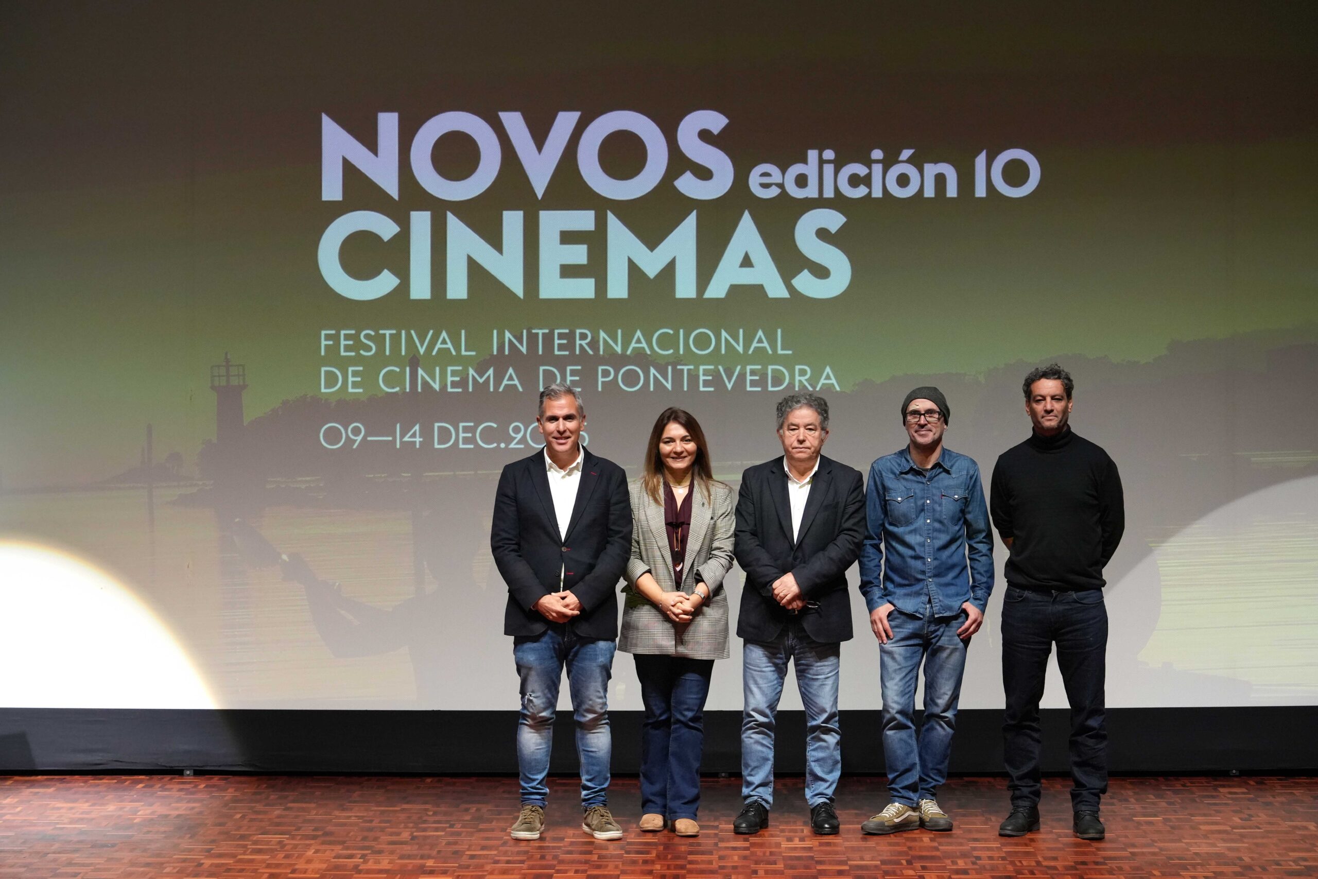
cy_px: 440
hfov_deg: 22.4
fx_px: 3332
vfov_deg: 15.0
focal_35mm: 91
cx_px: 659
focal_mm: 91
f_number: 6.3
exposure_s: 1/200
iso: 4000
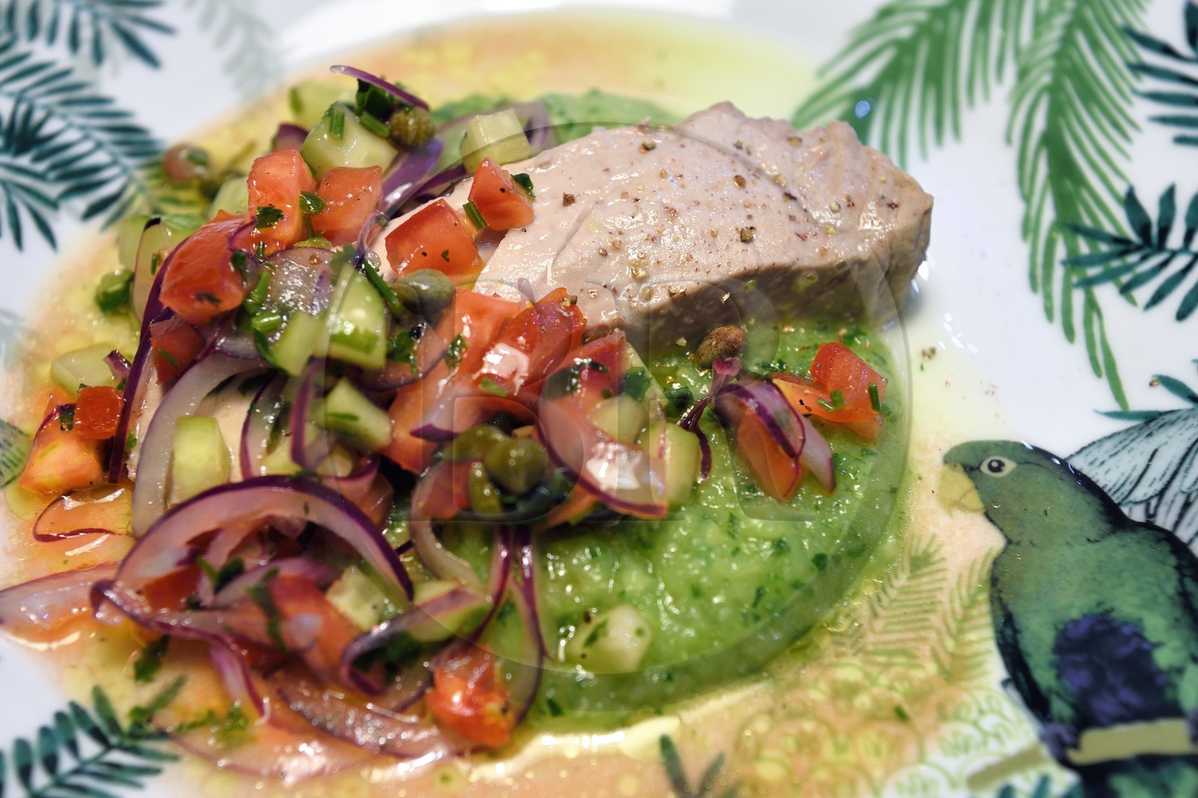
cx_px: 599
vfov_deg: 23.4
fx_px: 1930
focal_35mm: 58
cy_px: 399
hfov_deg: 34.5
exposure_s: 1/50
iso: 800
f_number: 5.6
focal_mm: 58
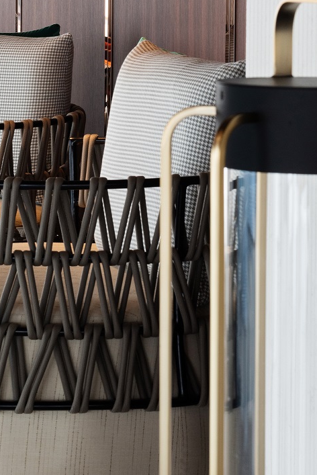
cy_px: 44
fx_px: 2006
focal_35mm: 152
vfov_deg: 13.4
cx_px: 39
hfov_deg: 9.0
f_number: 11
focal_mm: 60
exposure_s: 1/2
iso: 200
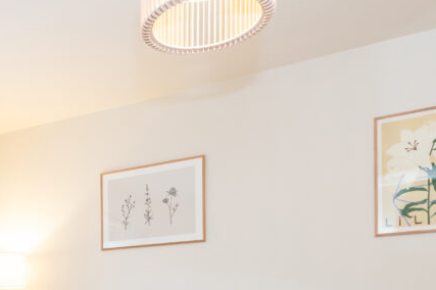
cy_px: 344
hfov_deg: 44.8
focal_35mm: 36
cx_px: -3
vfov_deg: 31.2
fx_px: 436
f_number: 6.3
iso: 400
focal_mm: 15
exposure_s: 1/10
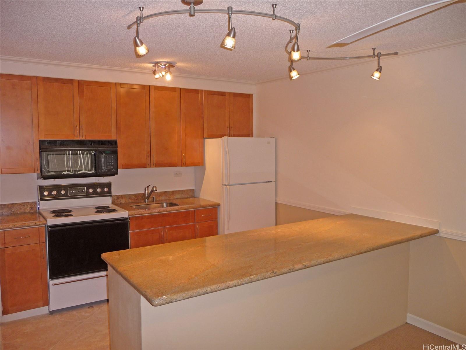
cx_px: 233
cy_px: 175
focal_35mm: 28
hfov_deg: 63.4
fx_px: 377
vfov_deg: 49.7
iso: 100
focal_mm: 4.7
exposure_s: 1/30
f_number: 3.3
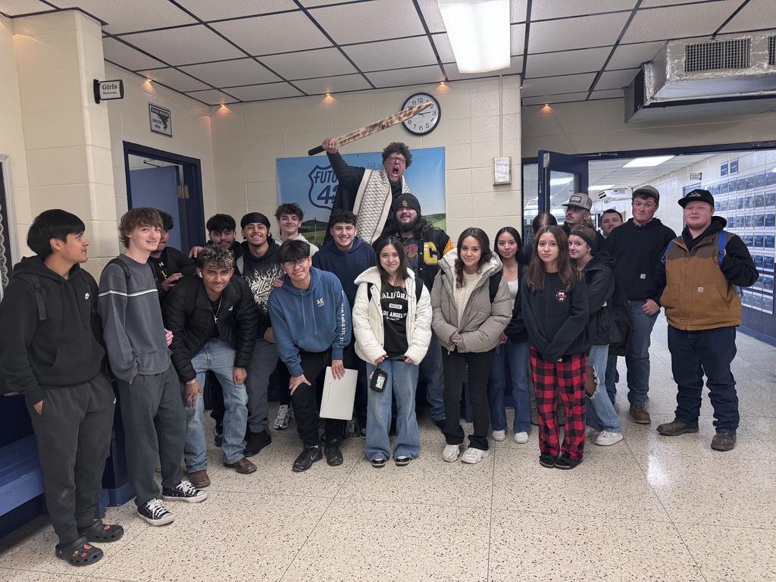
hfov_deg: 71.6
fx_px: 538
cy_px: 291
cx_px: 388
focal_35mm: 24
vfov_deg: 56.8
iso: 200
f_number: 1.78
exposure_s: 1/120
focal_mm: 6.76
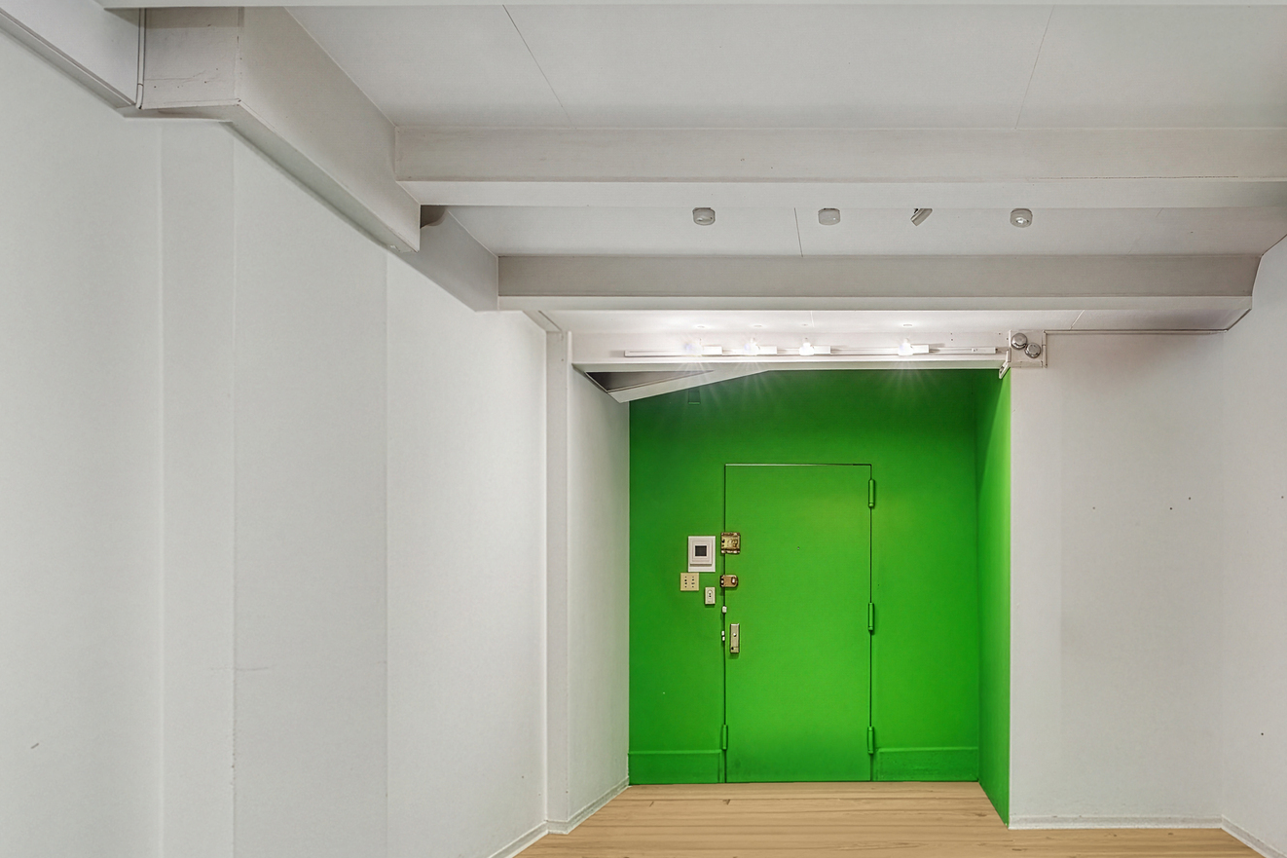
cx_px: 901
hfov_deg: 72.8
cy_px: 608
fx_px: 822
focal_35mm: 23
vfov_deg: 53.4
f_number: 9
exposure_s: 1/1.67
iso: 400
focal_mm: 16
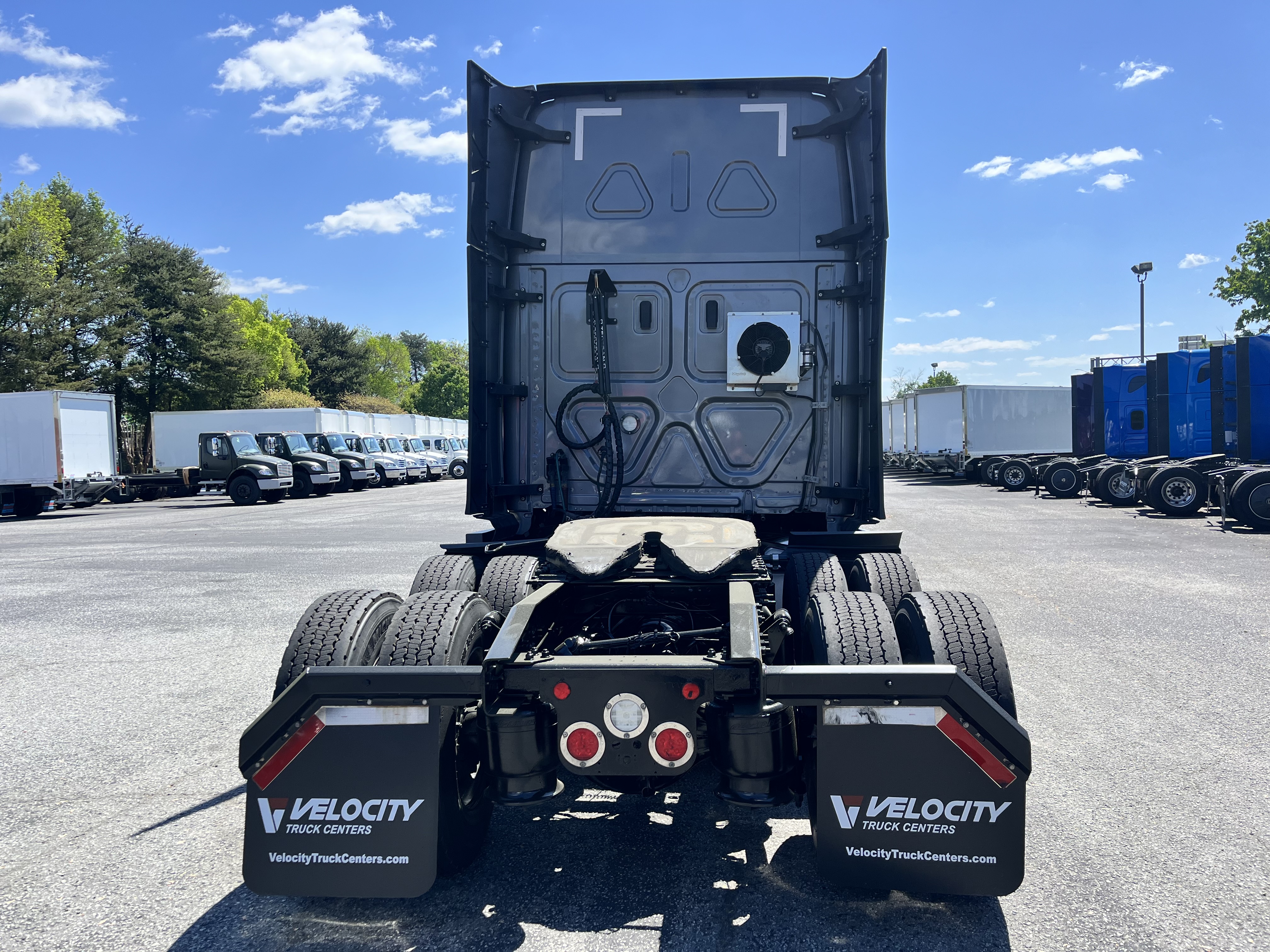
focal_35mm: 26
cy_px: 476
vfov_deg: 53.1
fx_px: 954
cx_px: 635
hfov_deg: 67.3
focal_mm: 5.1
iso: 50
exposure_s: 1/2967
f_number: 1.6
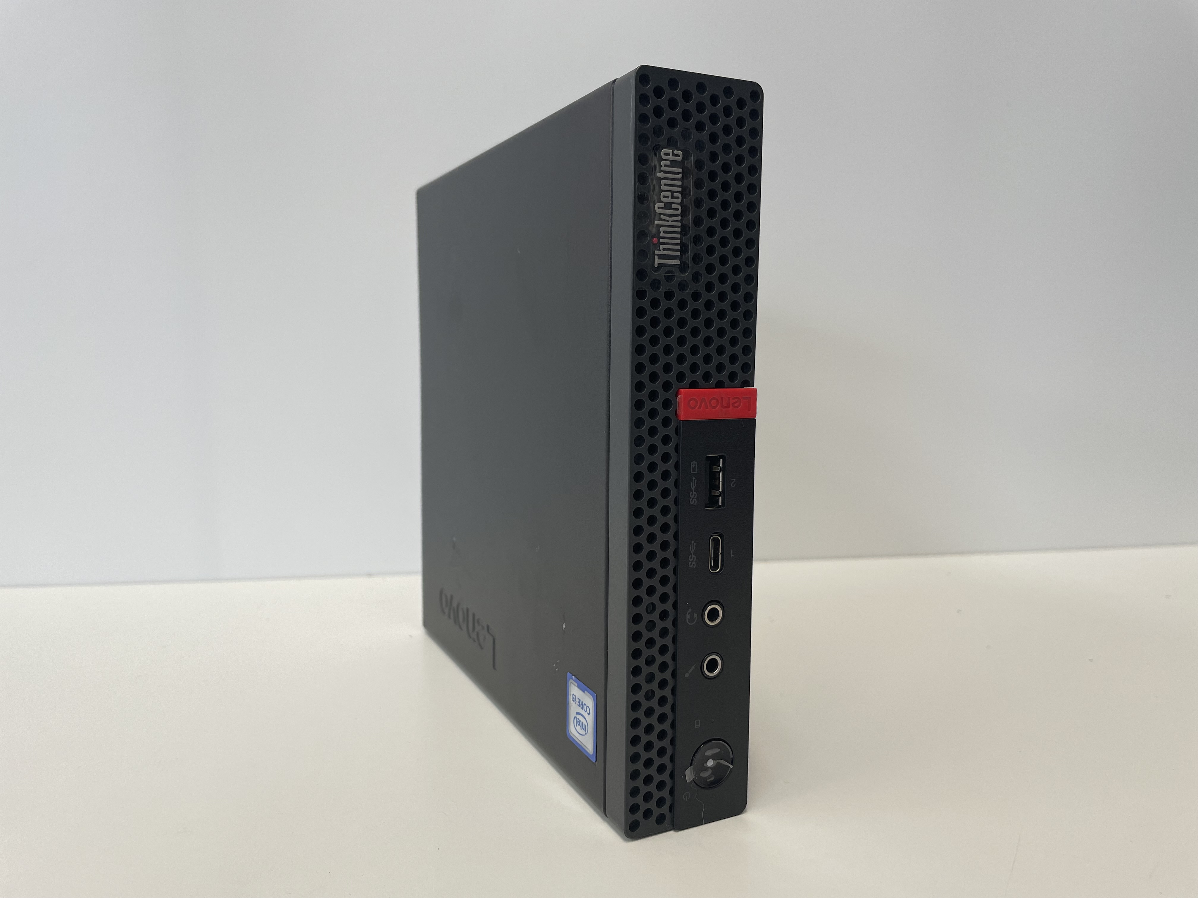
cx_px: 599
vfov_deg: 53.1
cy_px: 449
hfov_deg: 67.3
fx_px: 900
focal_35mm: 26
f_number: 1.6
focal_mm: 4.2
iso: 50
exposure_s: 1/100
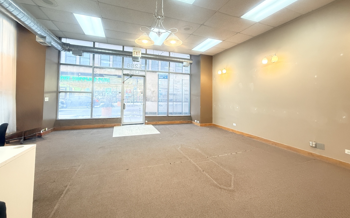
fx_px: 143
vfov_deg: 74.3
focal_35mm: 15
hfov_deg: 101.5
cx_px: 174
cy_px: 93
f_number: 2.2
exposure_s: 1/60
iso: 400
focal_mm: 2.22
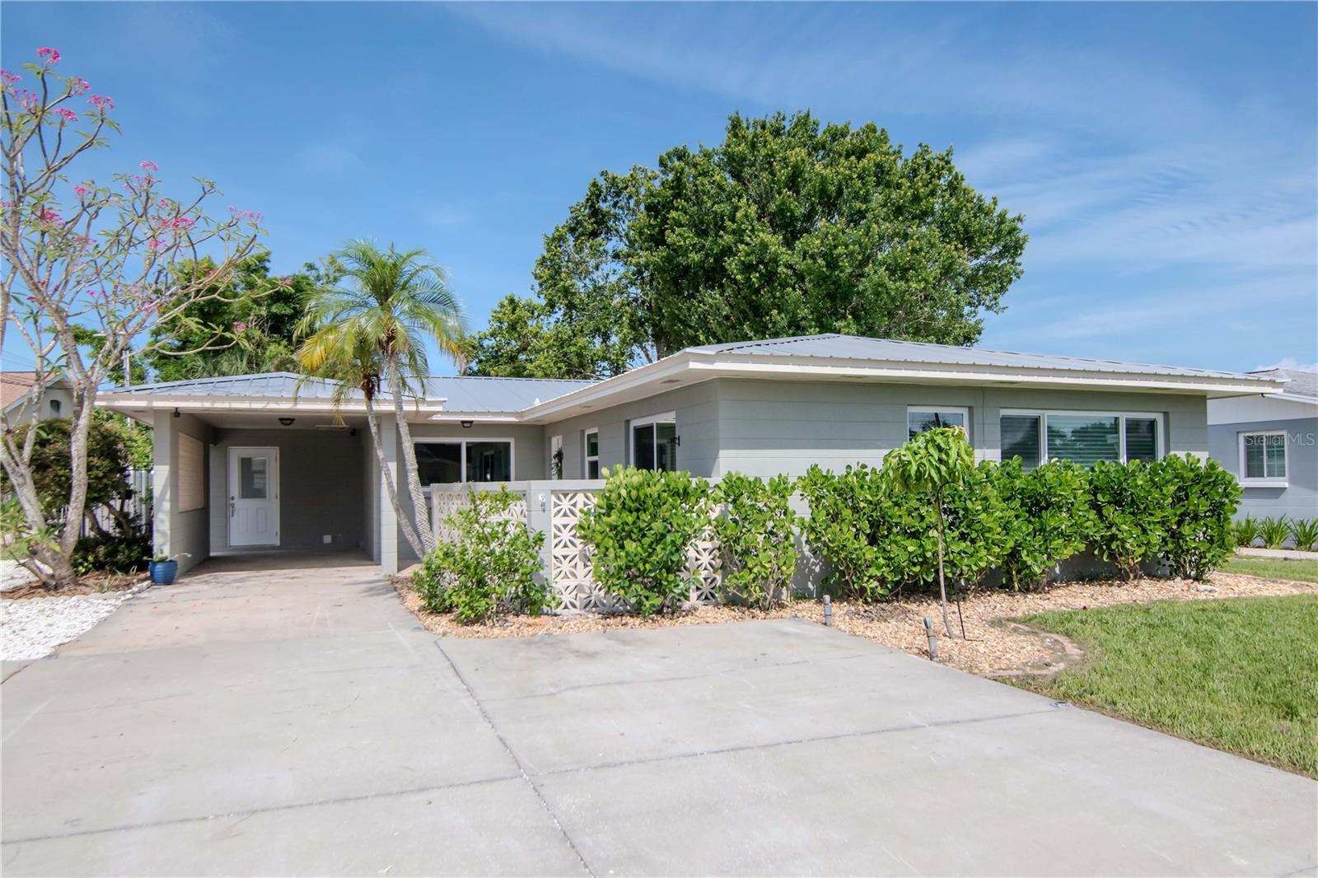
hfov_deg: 77.3
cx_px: 659
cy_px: 439
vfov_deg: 56.1
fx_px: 824
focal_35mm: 22
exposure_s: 1/2500
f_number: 7.1
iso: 800
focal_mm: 15
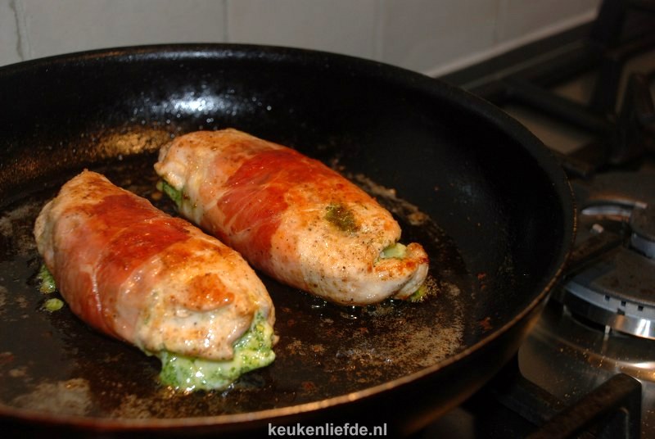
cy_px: 220
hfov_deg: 33.4
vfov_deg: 22.7
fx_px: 1093
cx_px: 328
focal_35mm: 60
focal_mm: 40
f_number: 4.5
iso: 200
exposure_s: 1/60
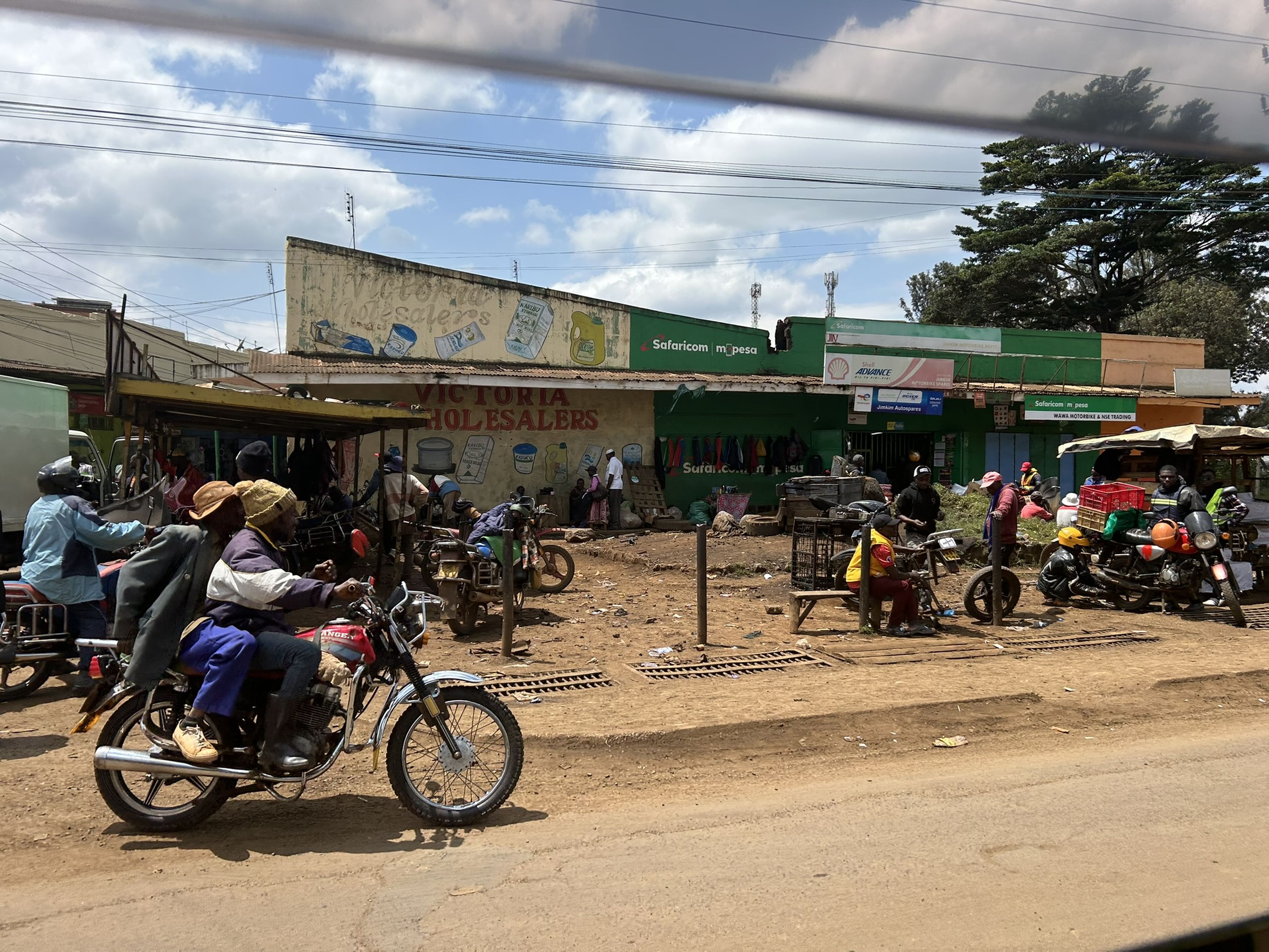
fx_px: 953
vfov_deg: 53.1
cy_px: 476
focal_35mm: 26
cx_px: 634
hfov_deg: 67.3
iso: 50
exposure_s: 1/4630
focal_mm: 5.7
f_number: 1.5
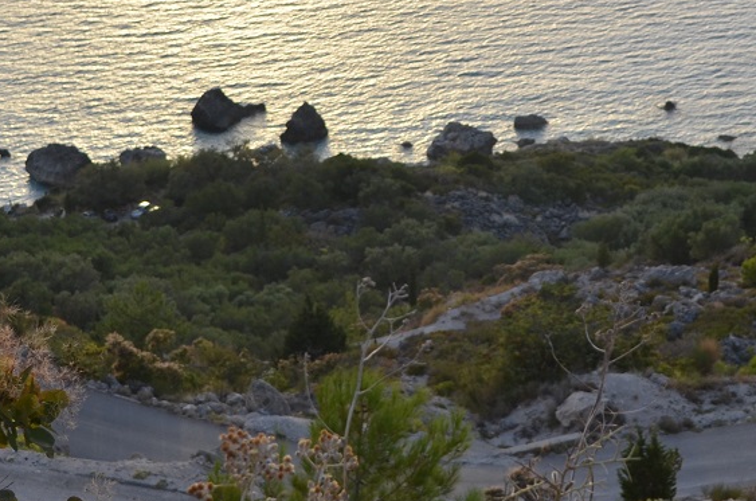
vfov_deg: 12.6
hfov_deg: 18.9
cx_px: 473
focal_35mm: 108
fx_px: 2269
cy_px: 108
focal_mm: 29
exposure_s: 1/125
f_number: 4.5
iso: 125
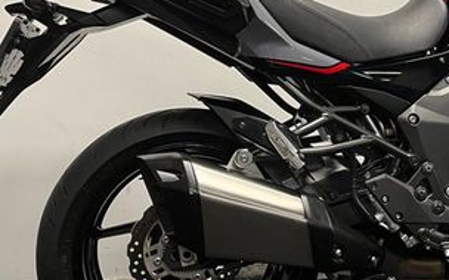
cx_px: 387
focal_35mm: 58
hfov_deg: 33.6
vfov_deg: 22.2
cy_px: 87
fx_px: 710
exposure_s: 1/50
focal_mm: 5.1
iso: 100
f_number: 1.6
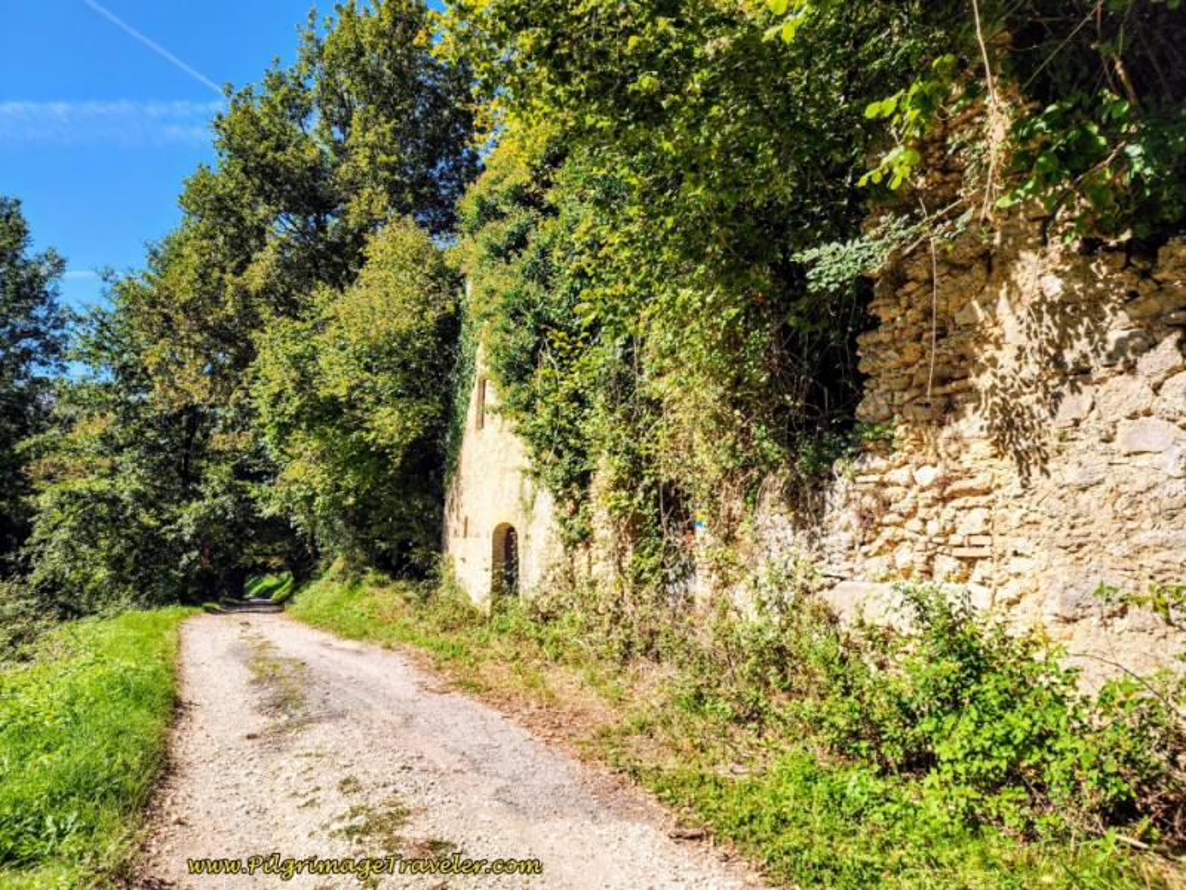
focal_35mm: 23
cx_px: 593
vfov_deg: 58.9
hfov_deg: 73.9
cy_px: 445
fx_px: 788
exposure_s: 1/750
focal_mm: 6.4
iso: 12
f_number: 1.8
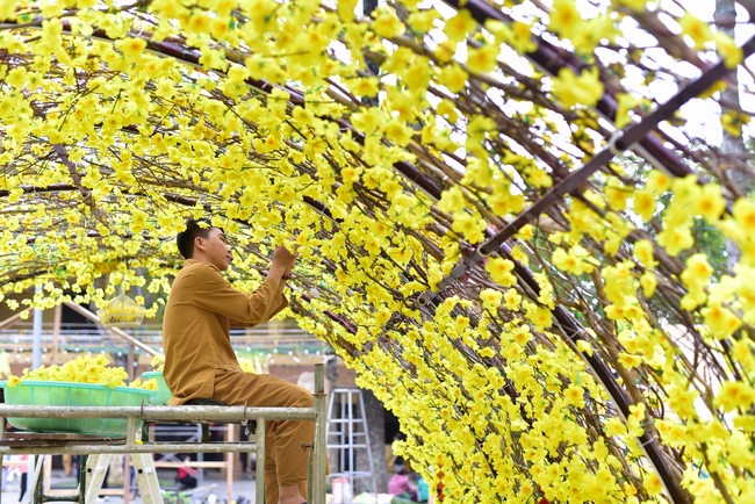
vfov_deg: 27.0
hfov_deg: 39.6
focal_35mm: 50
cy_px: 252
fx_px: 1049
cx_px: 378
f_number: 3.2
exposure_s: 1/160
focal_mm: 50
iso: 160
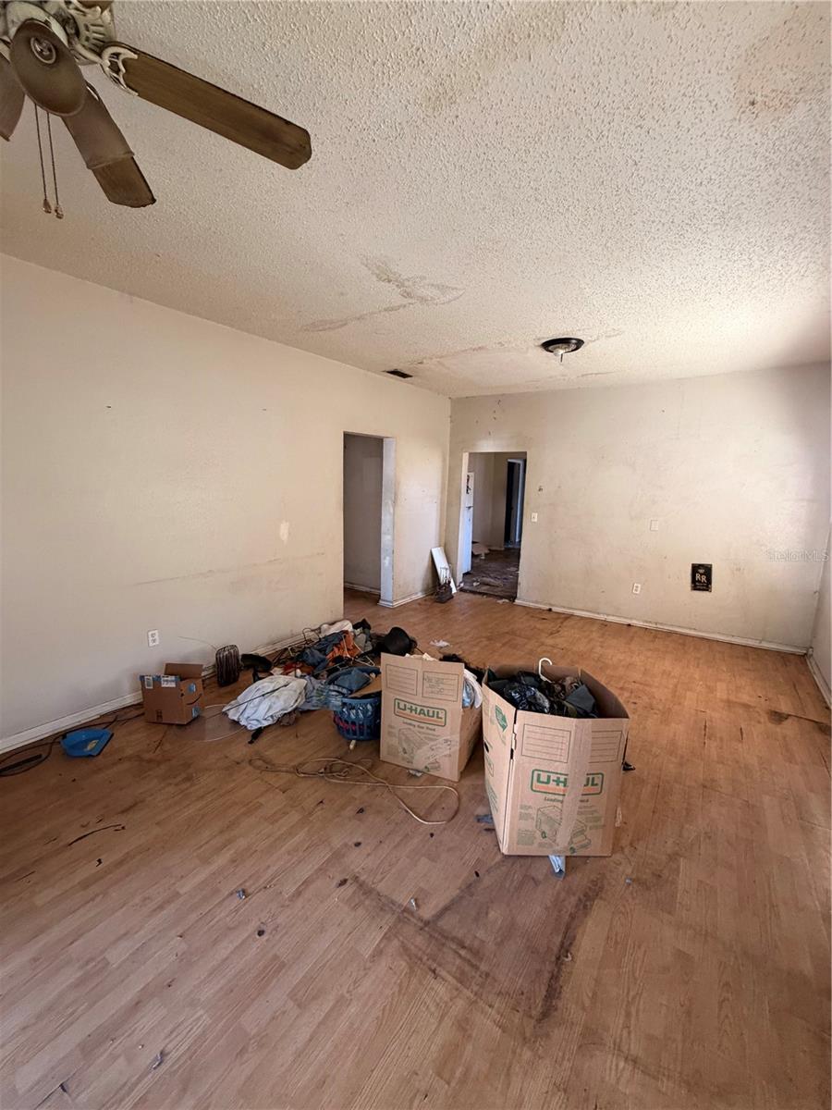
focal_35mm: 14
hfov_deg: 85.7
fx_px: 449
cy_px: 555
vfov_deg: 102.1
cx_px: 416
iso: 400
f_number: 2.2
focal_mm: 2.22
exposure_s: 1/60
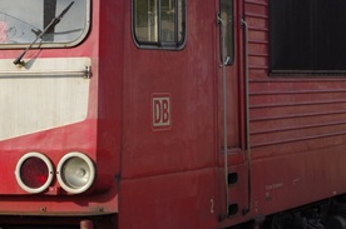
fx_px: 1583
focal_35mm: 165
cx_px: 183
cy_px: 85
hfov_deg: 12.5
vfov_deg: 8.3
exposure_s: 1/640
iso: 400
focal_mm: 37.5
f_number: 6.3
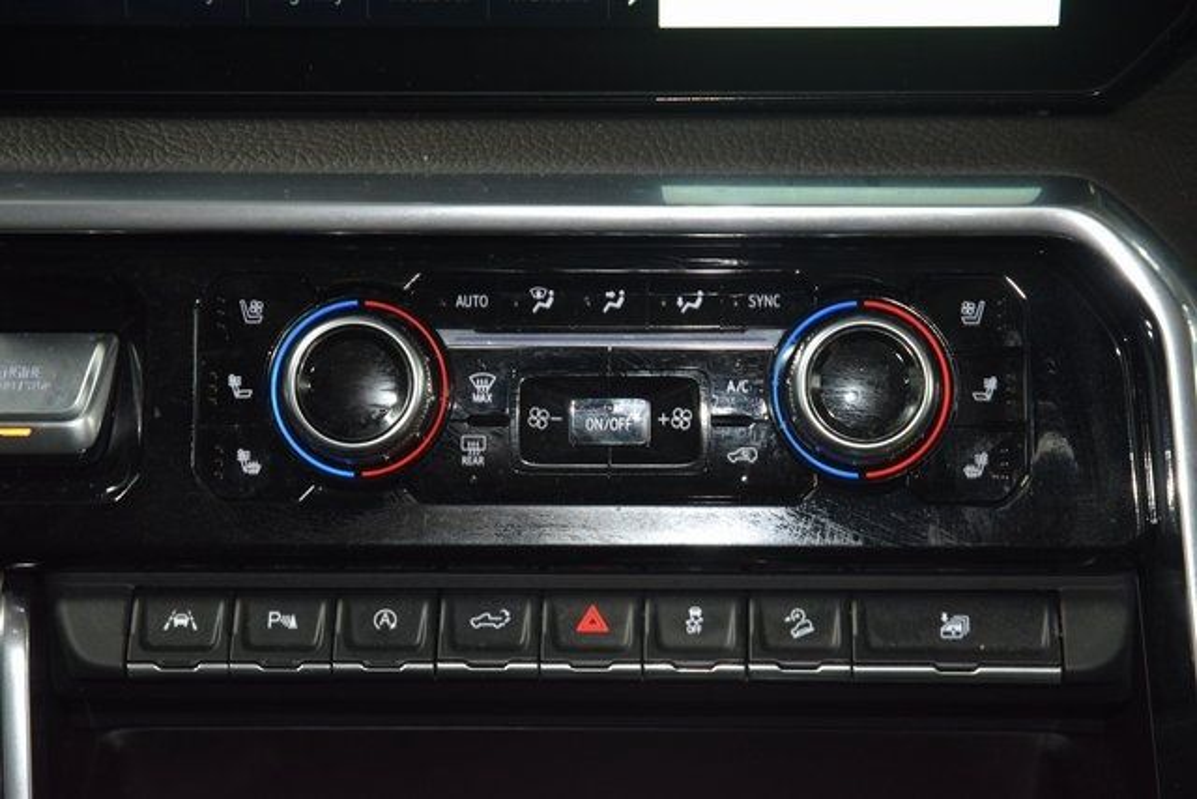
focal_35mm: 105
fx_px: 3492
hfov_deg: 19.5
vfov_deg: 13.0
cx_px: 598
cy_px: 400
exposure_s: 1/30
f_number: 4.5
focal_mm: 70
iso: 1400
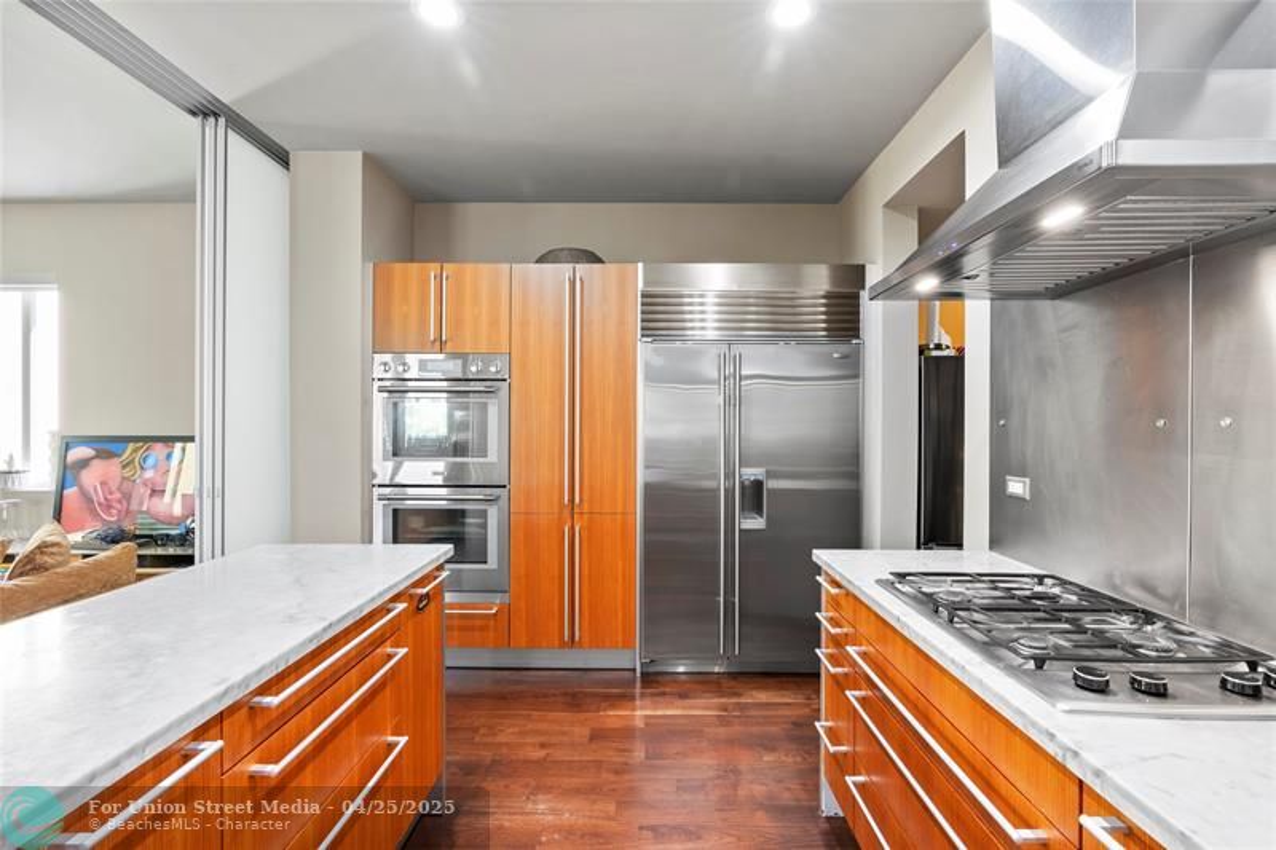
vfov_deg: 73.7
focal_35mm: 16
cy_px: 425
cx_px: 638
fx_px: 567
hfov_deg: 96.7
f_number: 9
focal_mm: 16
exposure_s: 2.5
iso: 100
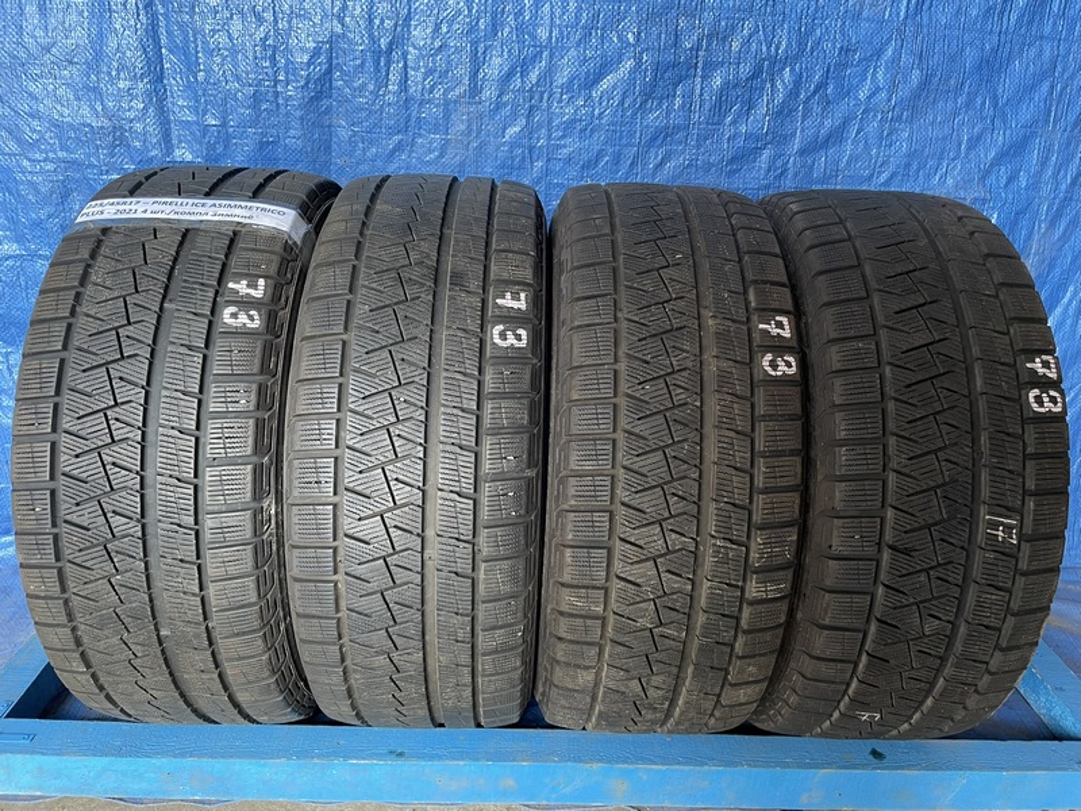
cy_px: 406
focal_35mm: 26
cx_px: 540
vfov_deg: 53.1
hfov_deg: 67.3
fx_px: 812
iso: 160
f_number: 1.6
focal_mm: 4.2
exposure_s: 1/60
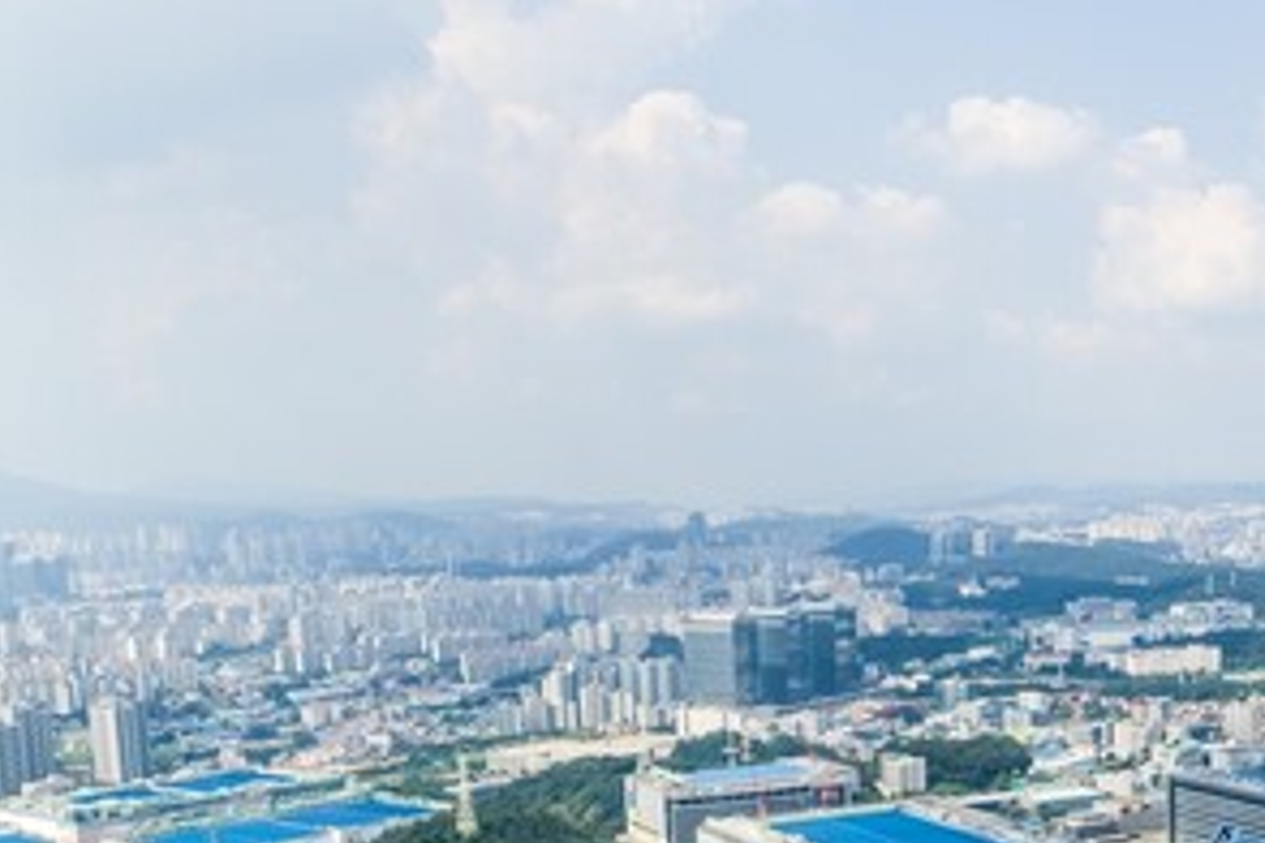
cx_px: 1076
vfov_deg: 26.6
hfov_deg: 38.3
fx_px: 1722
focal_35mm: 49
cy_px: 757
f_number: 9
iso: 100
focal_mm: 16
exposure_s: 1/160
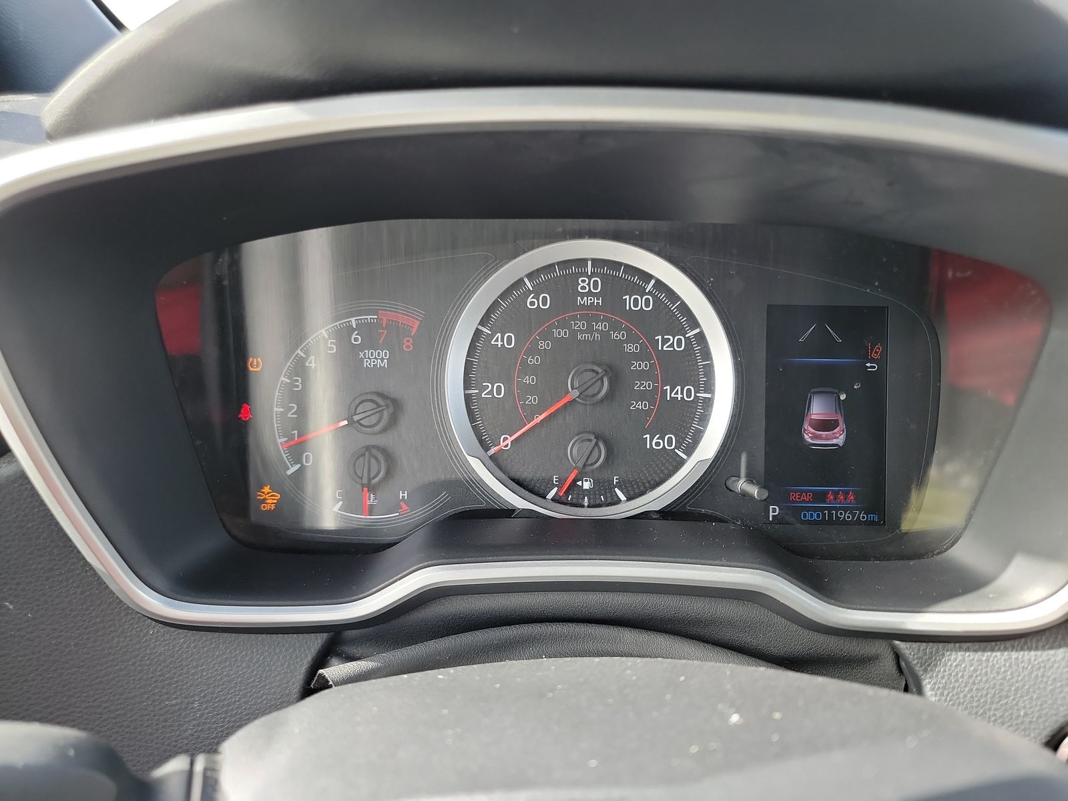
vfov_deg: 56.8
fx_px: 740
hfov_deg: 71.6
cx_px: 534
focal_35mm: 24
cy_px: 400
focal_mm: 6.7
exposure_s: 1/59
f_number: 1.8
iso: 136
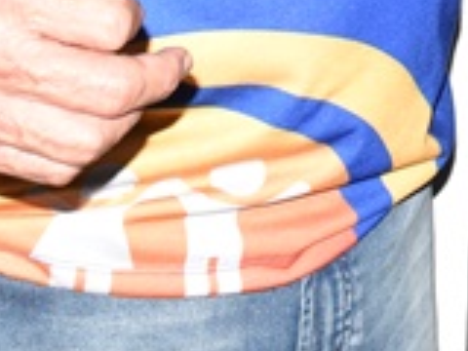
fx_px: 2434
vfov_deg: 7.5
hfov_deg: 10.7
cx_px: 649
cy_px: -581
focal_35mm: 180
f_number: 6.3
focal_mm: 20
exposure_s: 1/100
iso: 400
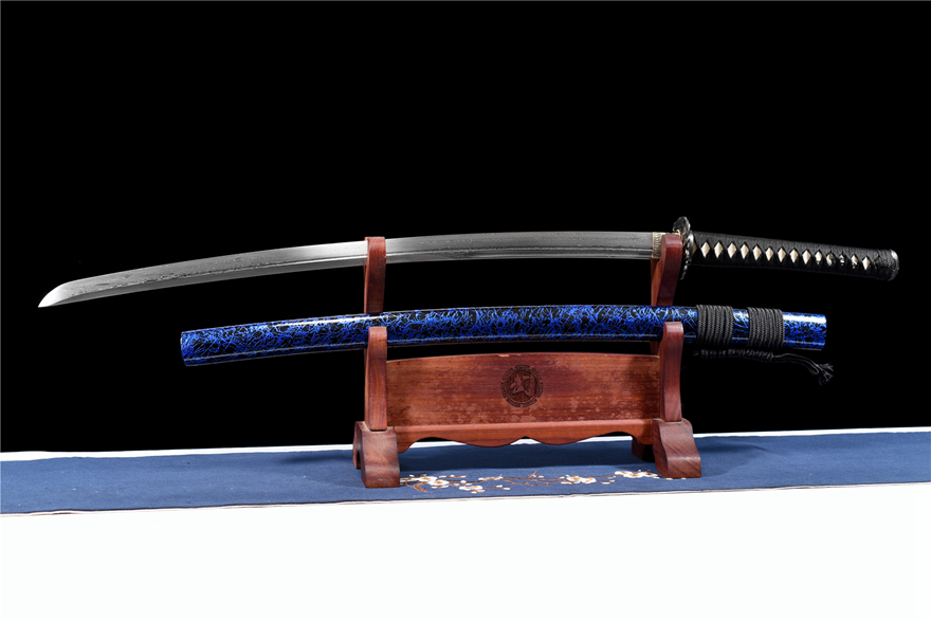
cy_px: 310
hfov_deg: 33.4
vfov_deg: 22.6
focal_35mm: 60
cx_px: 466
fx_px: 1552
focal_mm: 60
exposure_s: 1/125
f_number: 6.3
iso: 100
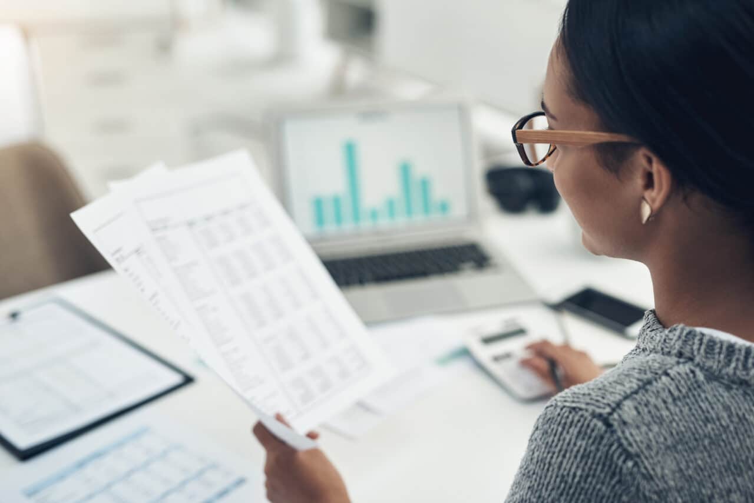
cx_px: 377
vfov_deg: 27.0
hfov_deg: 39.6
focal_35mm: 50
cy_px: 252
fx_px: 1047
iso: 320
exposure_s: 1/500
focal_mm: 50
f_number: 2.2
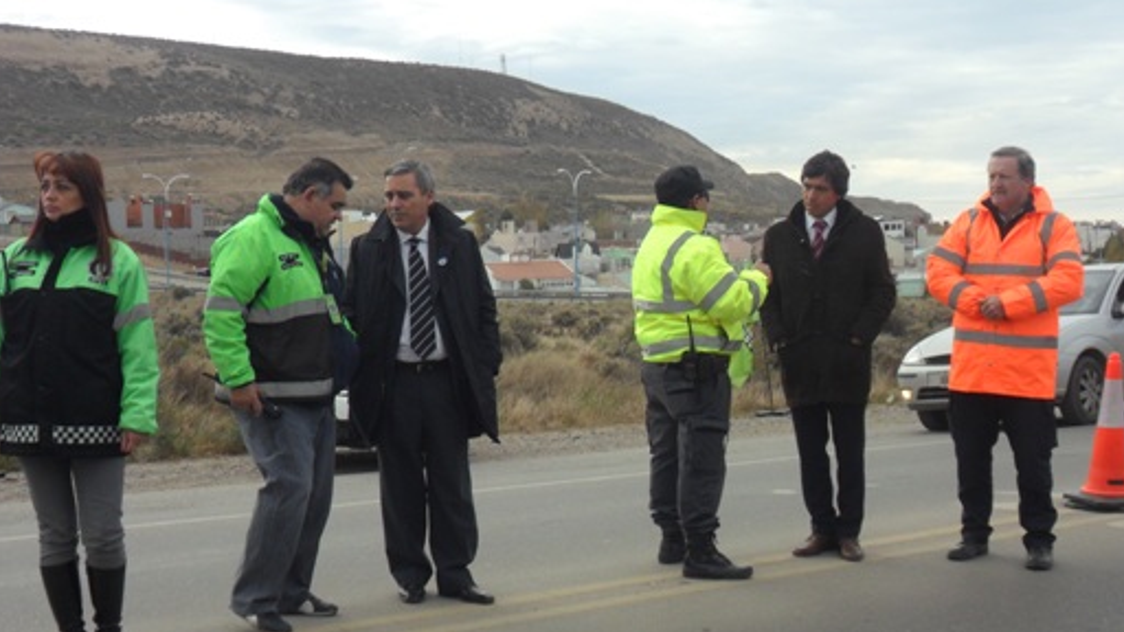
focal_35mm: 59
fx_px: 1758
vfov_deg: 20.3
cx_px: 550
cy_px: 419
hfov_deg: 35.4
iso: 80
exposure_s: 1/250
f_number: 5
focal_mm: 9.3
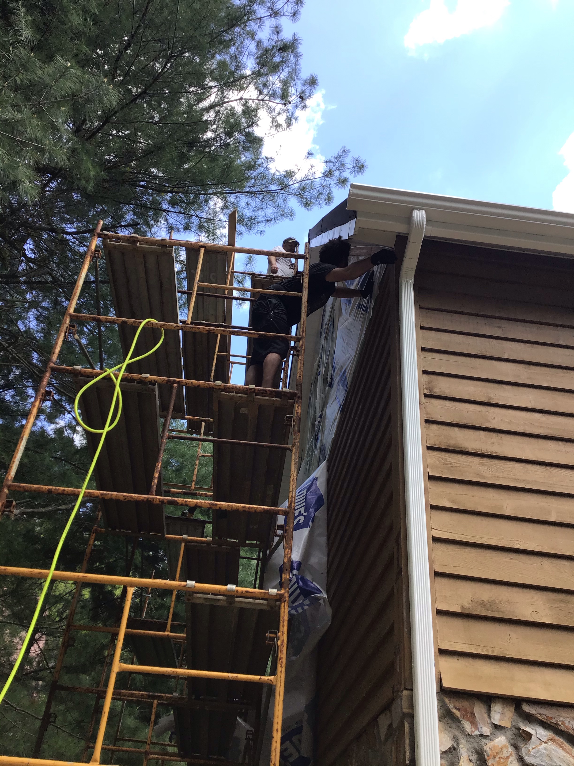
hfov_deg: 45.4
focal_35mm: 31
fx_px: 685
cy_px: 383
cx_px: 287
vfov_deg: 58.4
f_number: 2.4
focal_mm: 3.3
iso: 25
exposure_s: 1/254
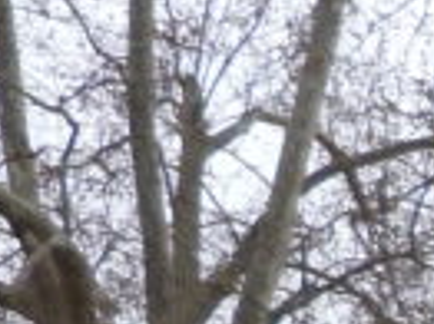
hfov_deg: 8.6
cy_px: 727
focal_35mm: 195
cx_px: 1279
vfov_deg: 7.2
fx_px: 2443
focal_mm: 4.5
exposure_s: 1/100
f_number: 2.8
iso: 80
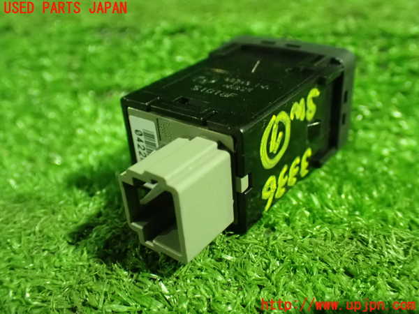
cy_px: 157
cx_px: 210
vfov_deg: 39.7
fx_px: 436
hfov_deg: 51.4
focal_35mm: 36
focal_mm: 6.37
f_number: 2.5
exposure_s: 1/30
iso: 1600
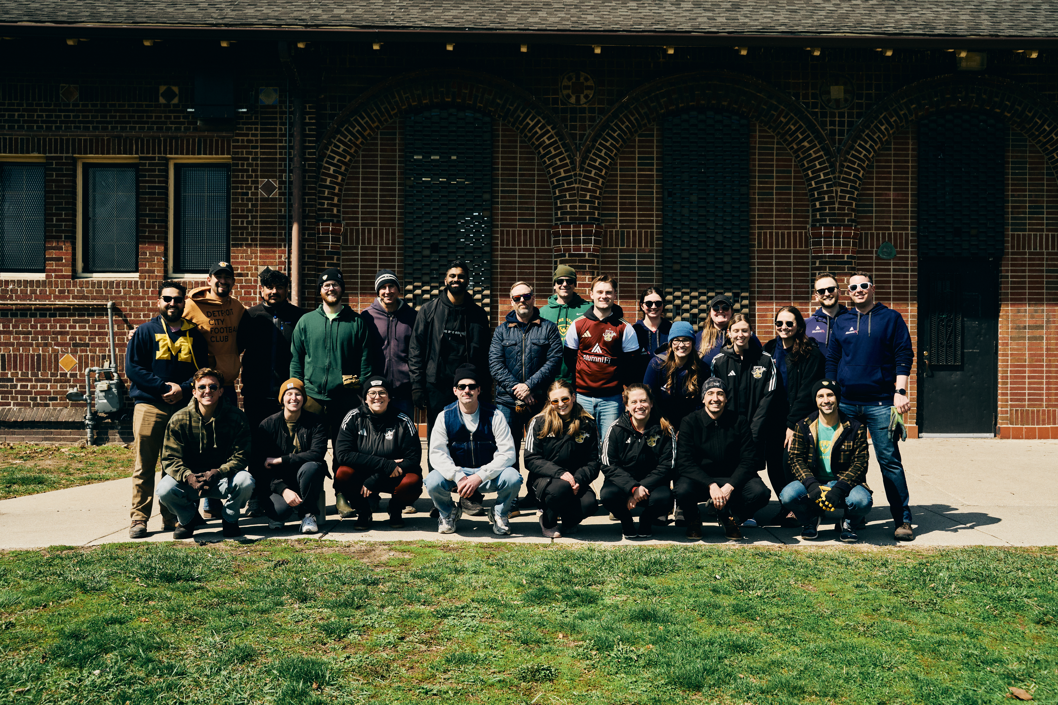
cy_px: 352
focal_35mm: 36
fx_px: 1058
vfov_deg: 36.9
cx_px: 529
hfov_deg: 53.1
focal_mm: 36
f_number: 5.6
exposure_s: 1/2000
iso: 400
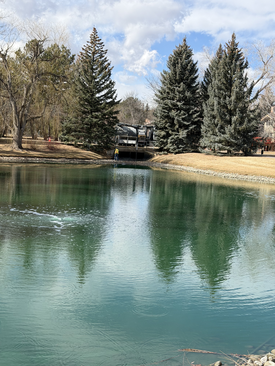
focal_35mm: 48
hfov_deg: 30.3
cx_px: 138
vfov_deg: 39.7
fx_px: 508
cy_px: 183
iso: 64
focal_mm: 6.76
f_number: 1.78
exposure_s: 1/3226
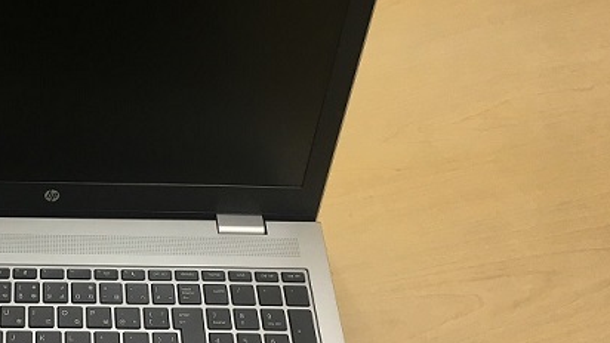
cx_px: 67
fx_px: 938
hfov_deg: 34.1
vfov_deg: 20.7
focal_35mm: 58
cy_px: 224
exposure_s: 1/30
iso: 25
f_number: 2.2
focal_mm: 4.15
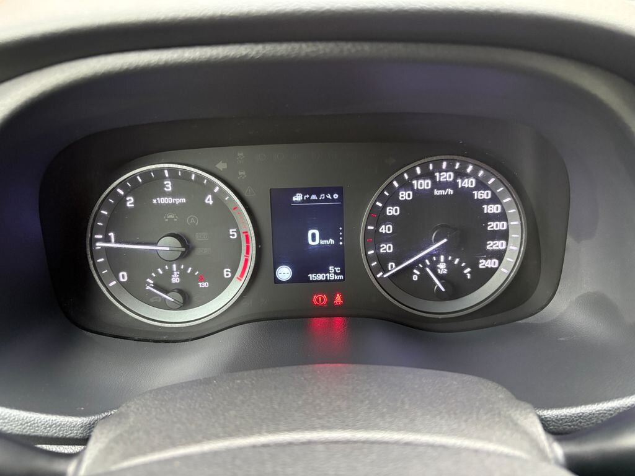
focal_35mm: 26
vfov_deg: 53.1
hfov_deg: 67.3
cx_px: 318
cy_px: 238
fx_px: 477
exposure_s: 1/38
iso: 640
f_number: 1.6
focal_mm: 5.96
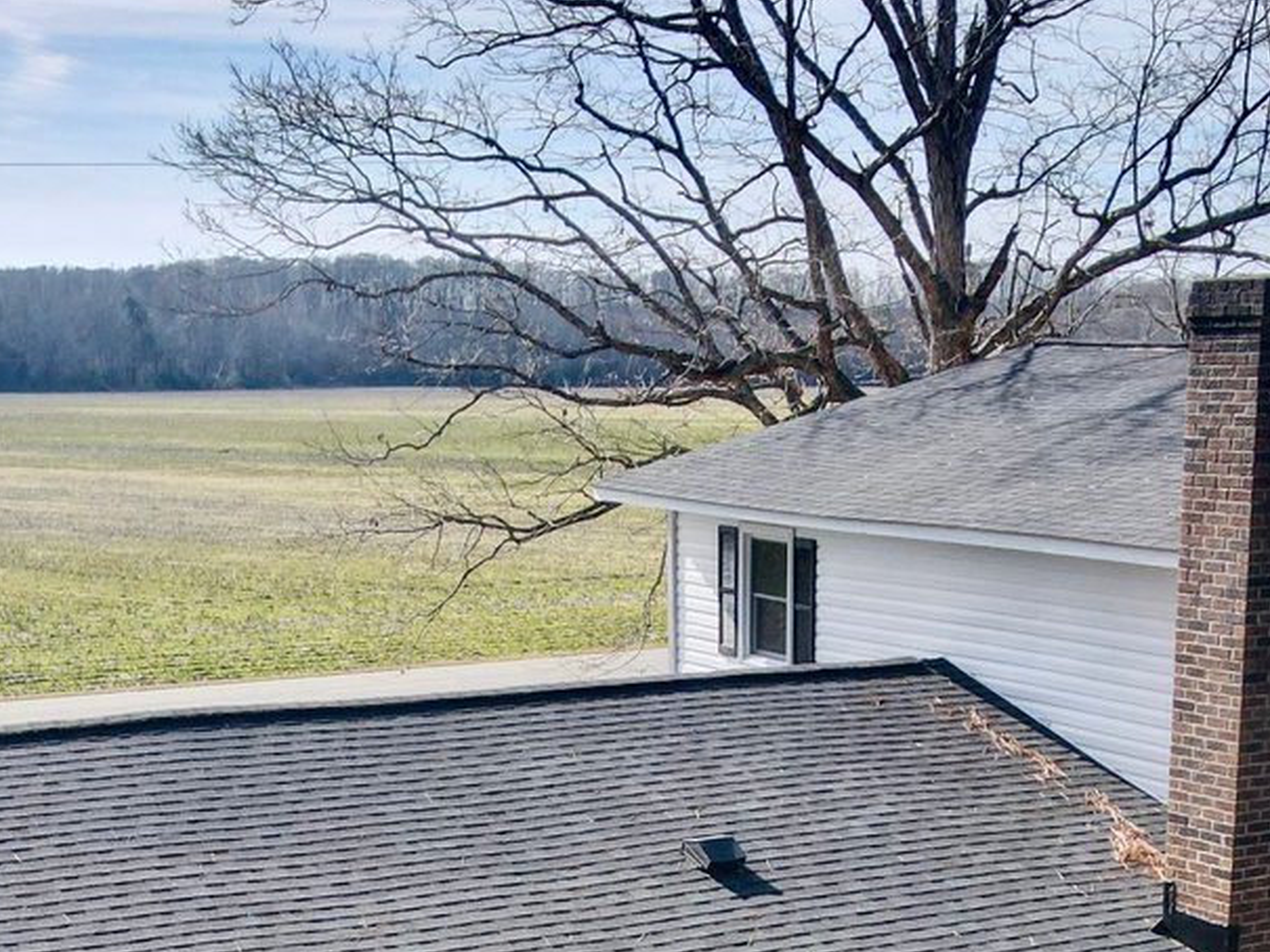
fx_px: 2202
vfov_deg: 22.7
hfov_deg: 32.0
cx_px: 792
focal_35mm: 60
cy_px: 1112
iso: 110
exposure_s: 1/320
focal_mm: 4.5
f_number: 2.8
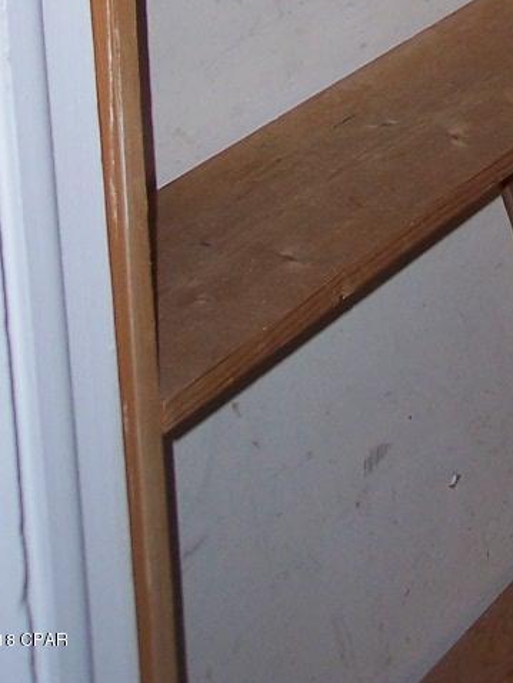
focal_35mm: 122
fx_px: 2409
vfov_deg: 14.9
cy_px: -360
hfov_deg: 11.7
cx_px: 756
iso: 100
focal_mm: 8
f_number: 2.8
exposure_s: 1/60
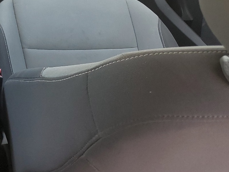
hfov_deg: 26.2
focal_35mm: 65
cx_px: -54
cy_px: -20
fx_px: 430
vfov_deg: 21.4
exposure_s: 1/149
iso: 50
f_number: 1.5
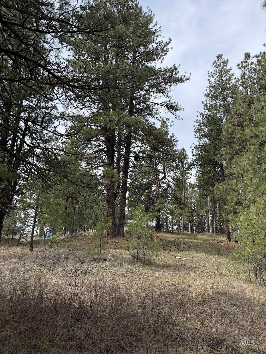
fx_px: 246
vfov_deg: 71.6
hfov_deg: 56.8
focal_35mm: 24
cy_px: 177
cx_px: 133
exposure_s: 1/2445
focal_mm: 6.76
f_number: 1.78
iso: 100
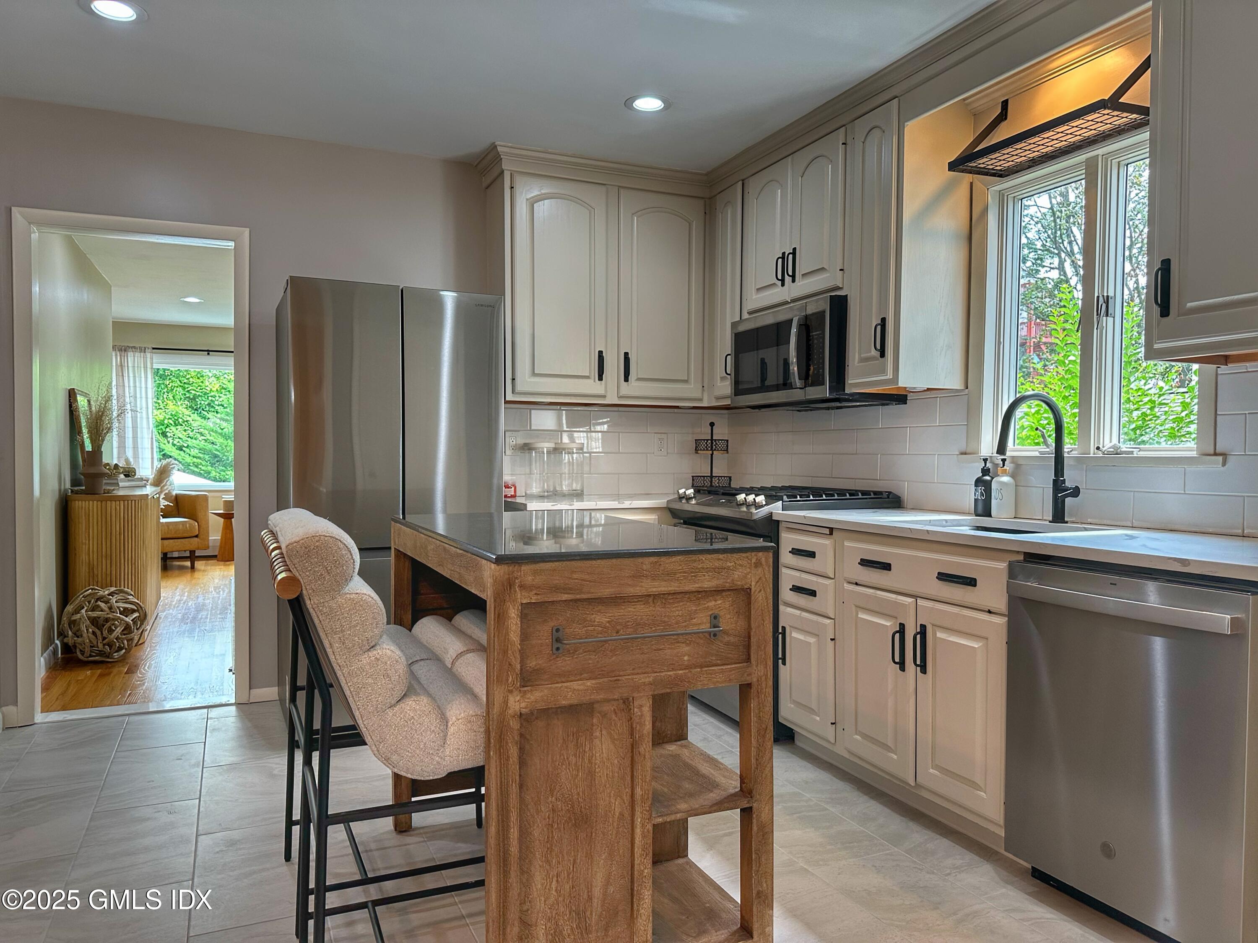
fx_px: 872
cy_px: 472
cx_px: 629
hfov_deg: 71.6
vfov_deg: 56.8
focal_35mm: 24
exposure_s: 1/120
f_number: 1.78
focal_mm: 6.86
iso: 125
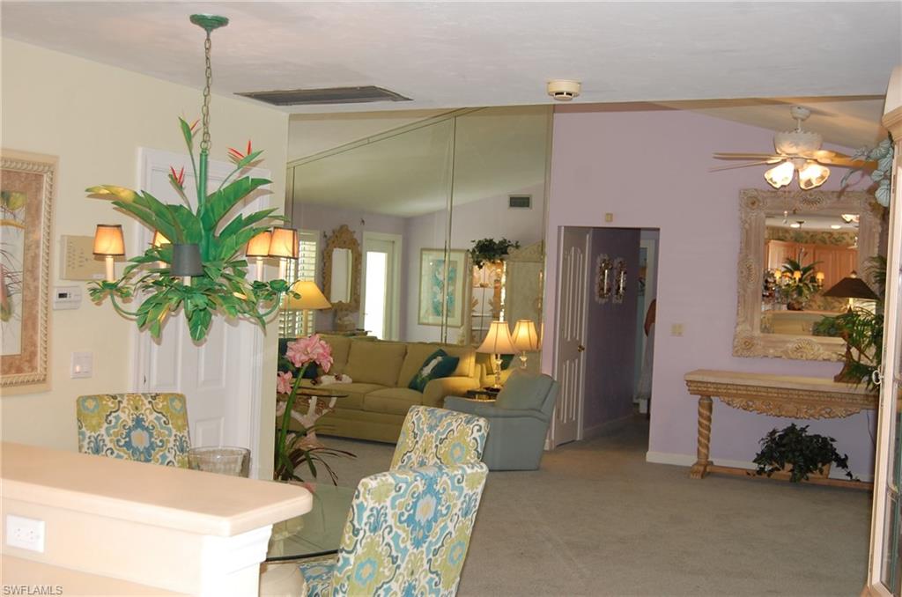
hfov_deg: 46.5
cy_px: 298
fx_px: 1050
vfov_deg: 31.7
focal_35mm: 42
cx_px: 451
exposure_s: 1/60
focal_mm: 28
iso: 400
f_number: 4.2
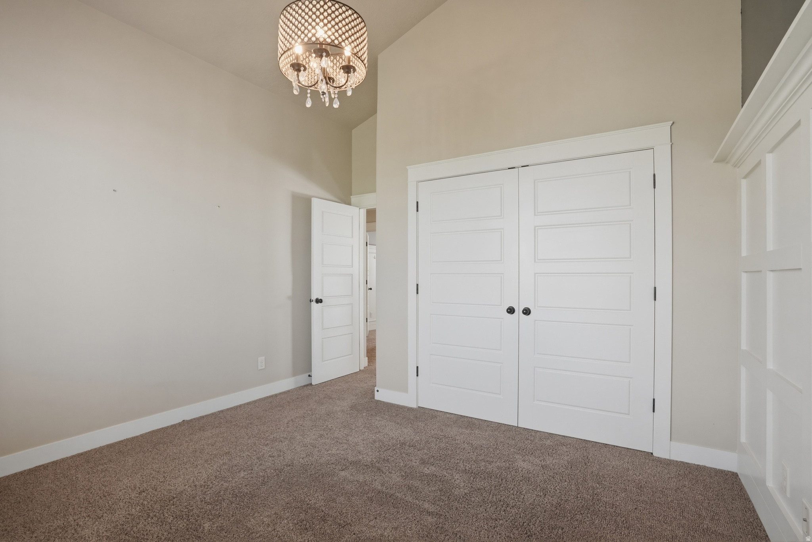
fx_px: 361
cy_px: 271
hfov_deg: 96.7
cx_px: 406
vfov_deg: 73.8
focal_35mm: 16
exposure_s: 1/8
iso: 250
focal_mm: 16
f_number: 10
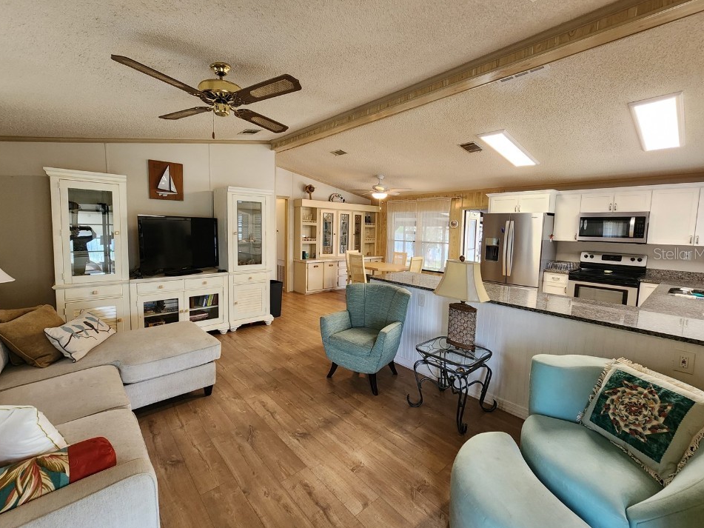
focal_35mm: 14
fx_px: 285
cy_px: 253
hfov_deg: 102.1
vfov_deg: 85.6
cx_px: 344
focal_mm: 2.2
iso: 250
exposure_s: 1/60
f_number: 2.2
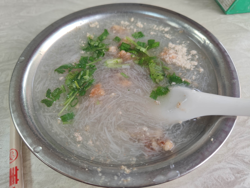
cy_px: 94
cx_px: 125
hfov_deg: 69.4
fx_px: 181
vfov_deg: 54.9
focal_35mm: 25
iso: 64
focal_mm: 6.78
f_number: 1.85
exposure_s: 1/100
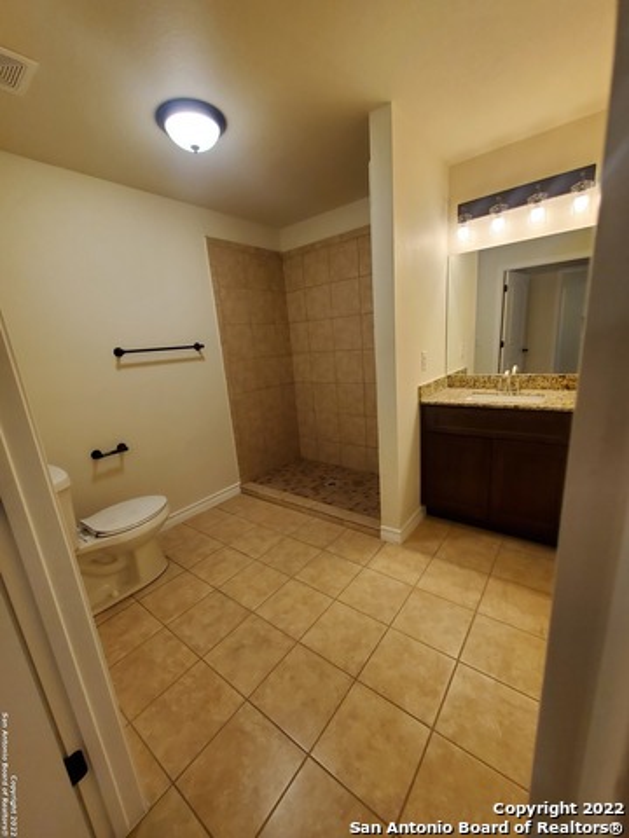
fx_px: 315
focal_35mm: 13
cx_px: 314
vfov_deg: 106.2
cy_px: 419
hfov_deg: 89.9
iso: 160
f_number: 2.2
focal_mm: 1.8
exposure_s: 1/59
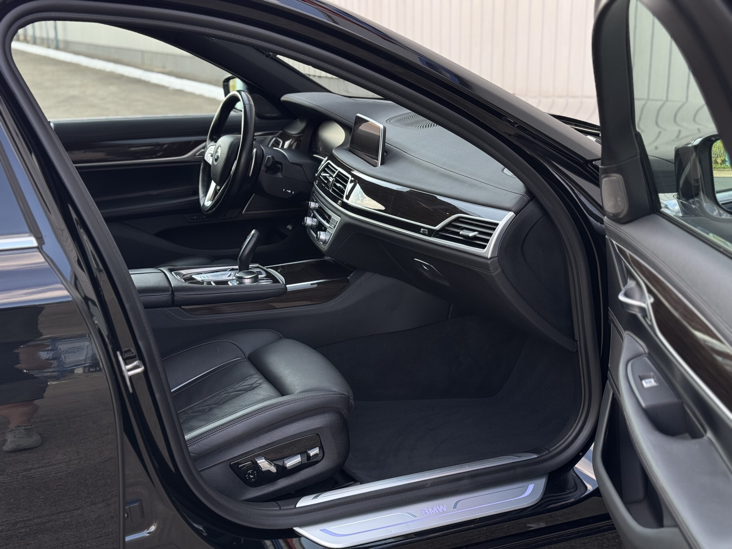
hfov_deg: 39.7
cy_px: 274
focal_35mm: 48
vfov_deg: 30.3
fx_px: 1015
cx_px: 366
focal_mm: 6.76
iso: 64
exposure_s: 1/274
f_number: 1.78
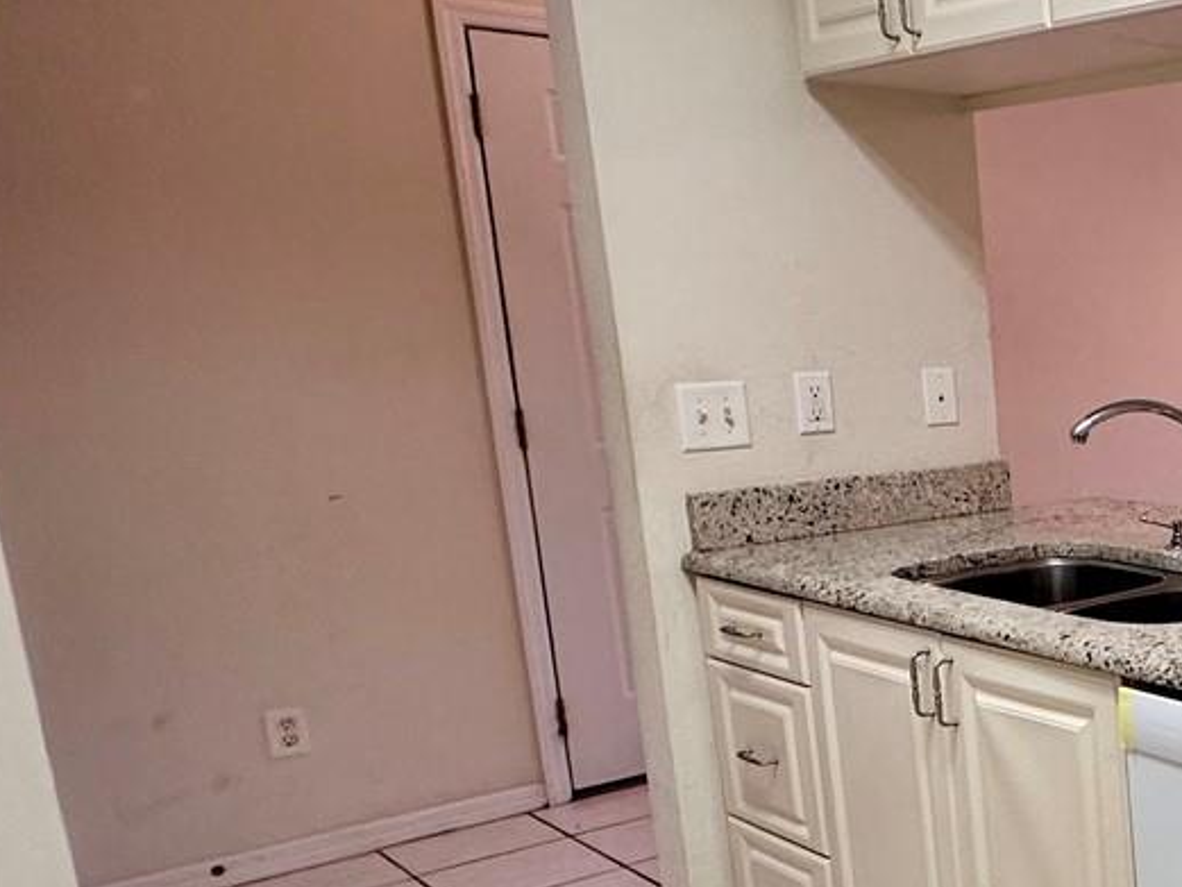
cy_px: 597
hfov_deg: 33.2
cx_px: 1509
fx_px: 1469
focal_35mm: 43
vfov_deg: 33.3
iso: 160
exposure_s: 1/120
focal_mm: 2.22
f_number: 2.2
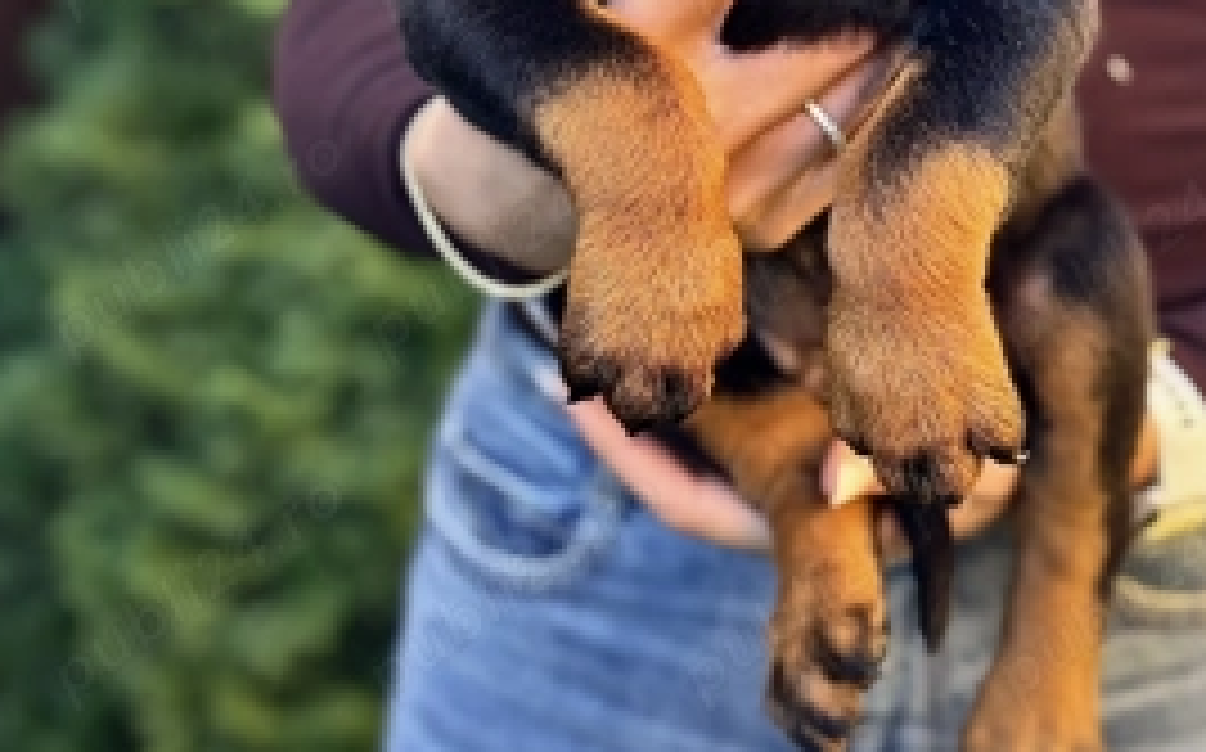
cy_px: -27
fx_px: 2496
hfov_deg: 27.1
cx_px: 670
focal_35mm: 76
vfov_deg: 16.7
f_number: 1.78
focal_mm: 6.76
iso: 100
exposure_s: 1/119
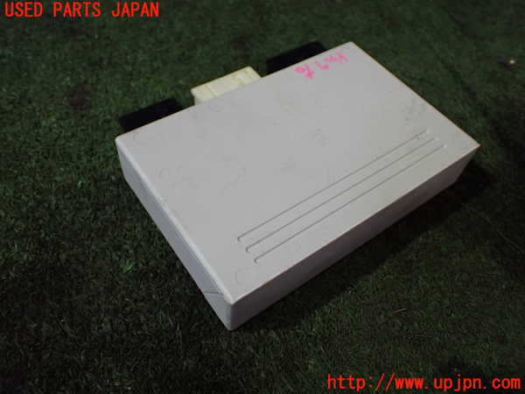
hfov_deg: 60.0
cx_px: 262
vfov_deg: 46.8
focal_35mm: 30
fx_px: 455
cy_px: 197
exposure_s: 1/125
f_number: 2.3
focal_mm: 5.4
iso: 640
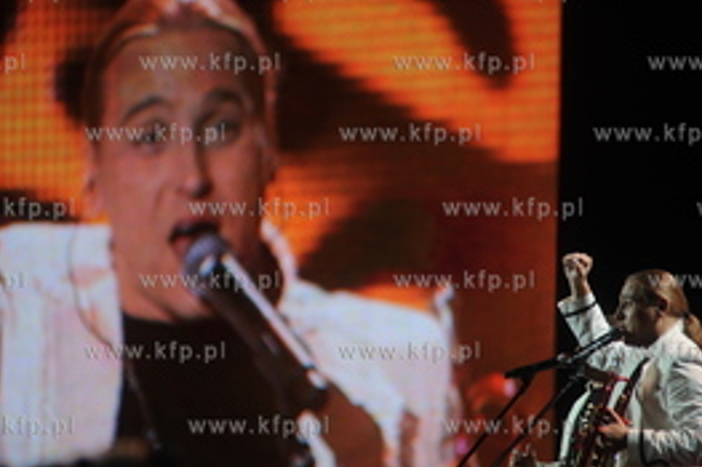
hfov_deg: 6.8
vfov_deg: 4.5
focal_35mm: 304
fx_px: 5924
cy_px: 243
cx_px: 352
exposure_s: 1/200
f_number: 2.8
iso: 800
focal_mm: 200
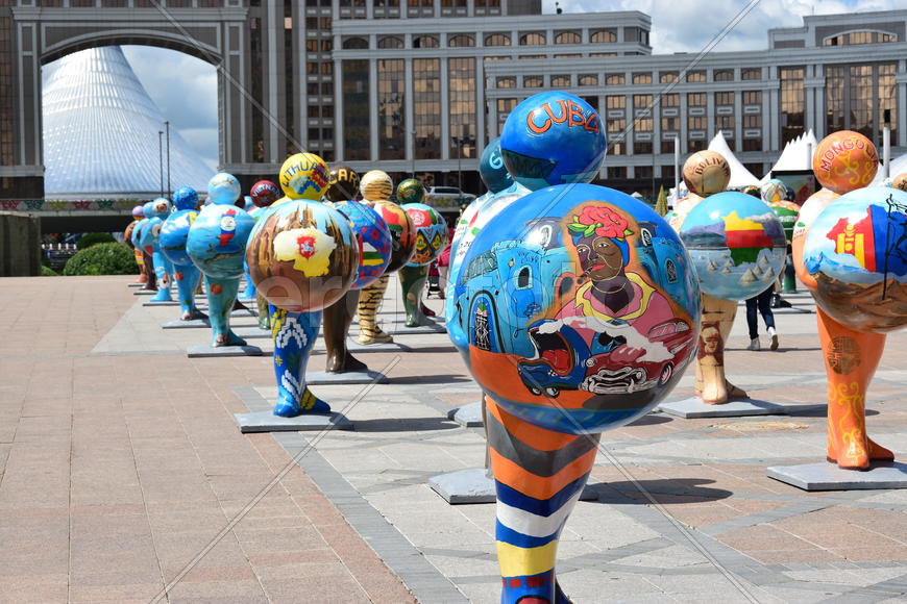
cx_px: 454
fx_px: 2192
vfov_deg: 15.7
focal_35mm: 87
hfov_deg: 23.4
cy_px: 302
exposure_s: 1/250
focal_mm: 58
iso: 100
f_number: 9
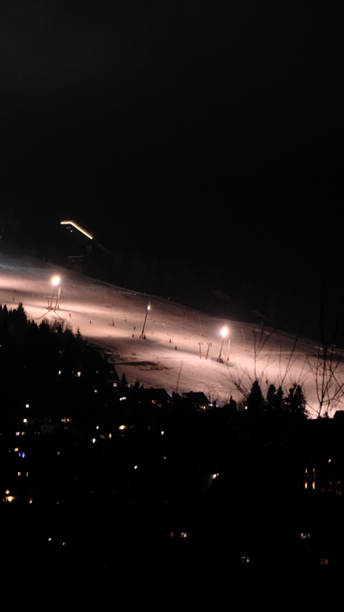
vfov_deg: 13.0
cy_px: 307
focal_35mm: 166
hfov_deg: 7.3
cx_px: 56
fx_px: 2692
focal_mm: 70
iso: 800
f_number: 2.8
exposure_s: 1/6.5
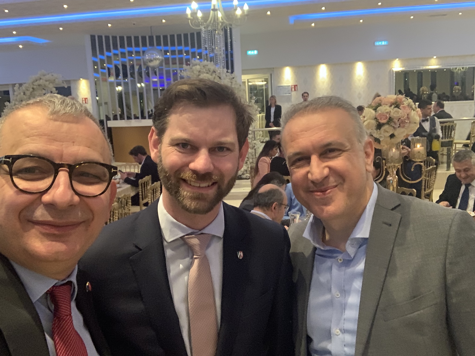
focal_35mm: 32
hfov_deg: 56.8
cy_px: 178
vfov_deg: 44.2
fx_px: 439
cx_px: 238
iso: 320
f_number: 2.2
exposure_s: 1/25
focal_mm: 2.87
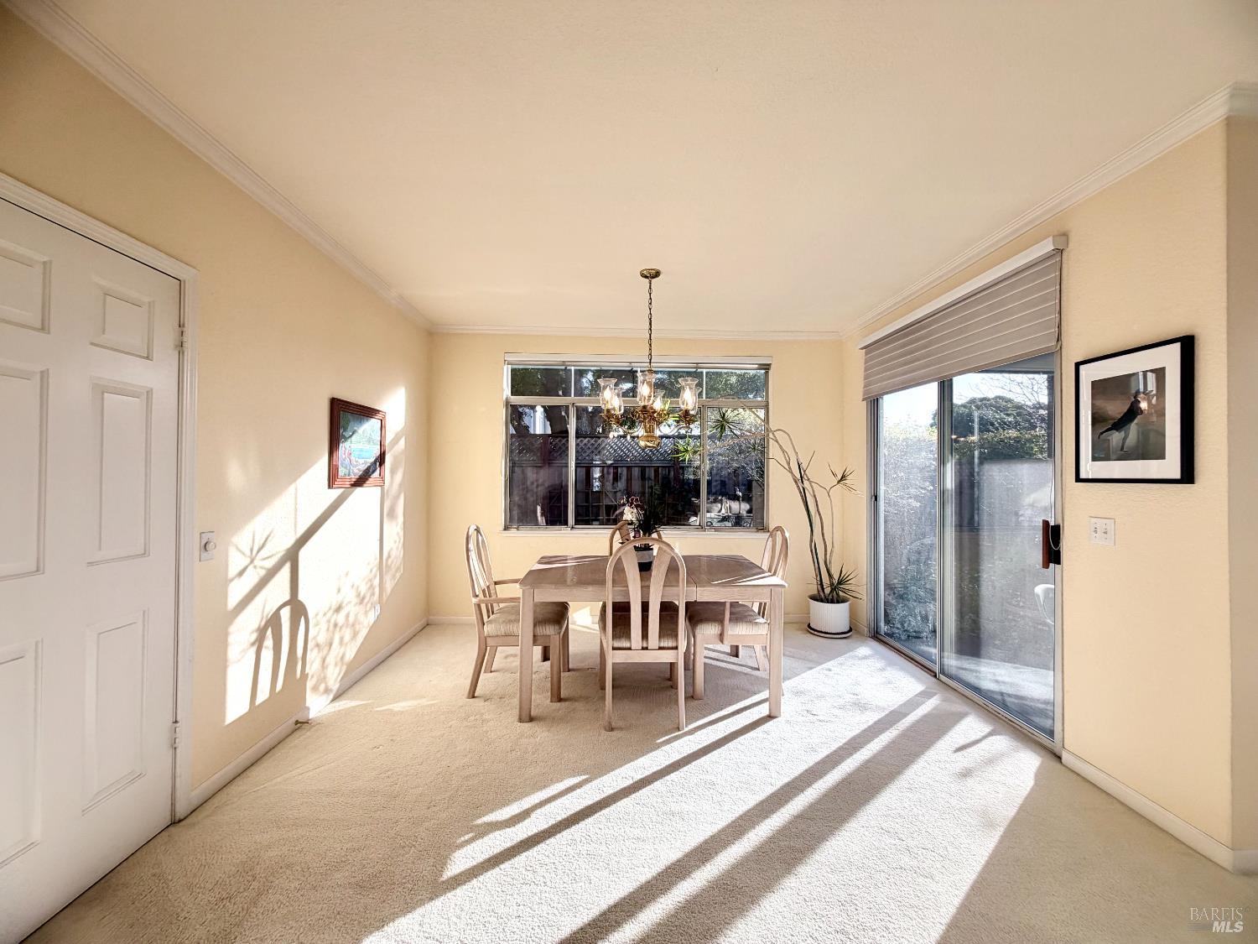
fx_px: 509
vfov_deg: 85.7
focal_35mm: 14
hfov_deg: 102.1
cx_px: 629
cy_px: 472
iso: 40
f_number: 2.2
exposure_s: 1/540
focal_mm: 2.22
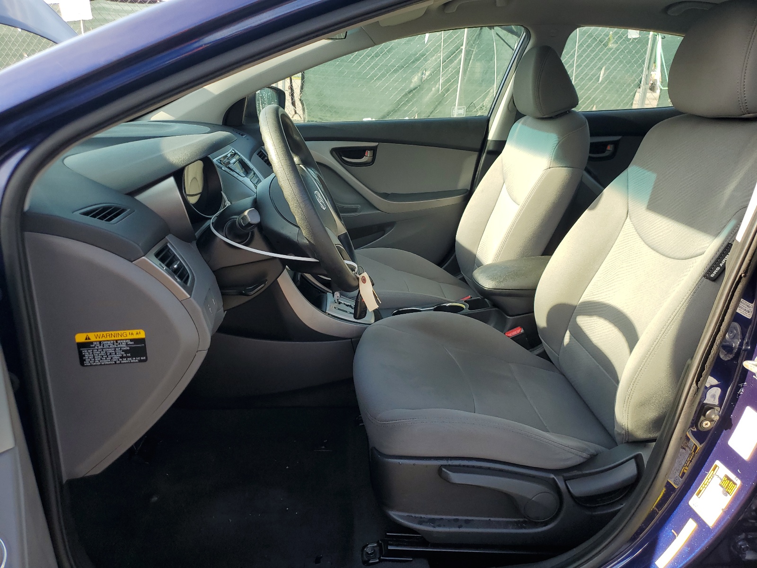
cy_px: 284
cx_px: 378
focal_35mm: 26
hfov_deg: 67.3
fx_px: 569
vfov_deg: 53.1
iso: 50
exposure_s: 1/500
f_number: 1.5
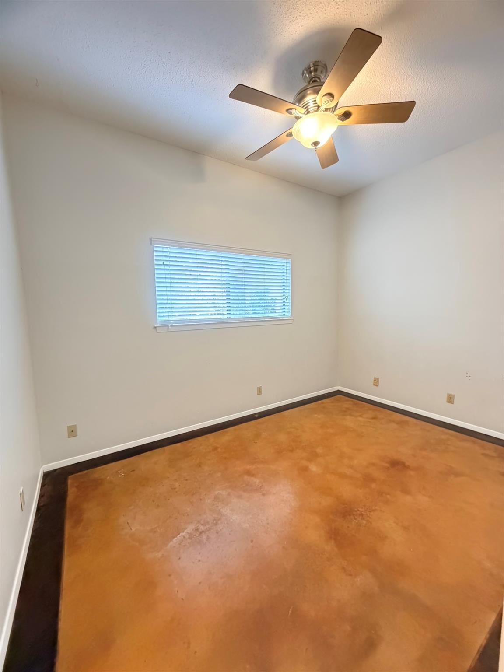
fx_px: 272
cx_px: 252
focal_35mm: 14
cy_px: 336
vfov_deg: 102.1
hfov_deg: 85.7
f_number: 2.2
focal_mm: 2.22
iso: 1250
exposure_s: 1/60
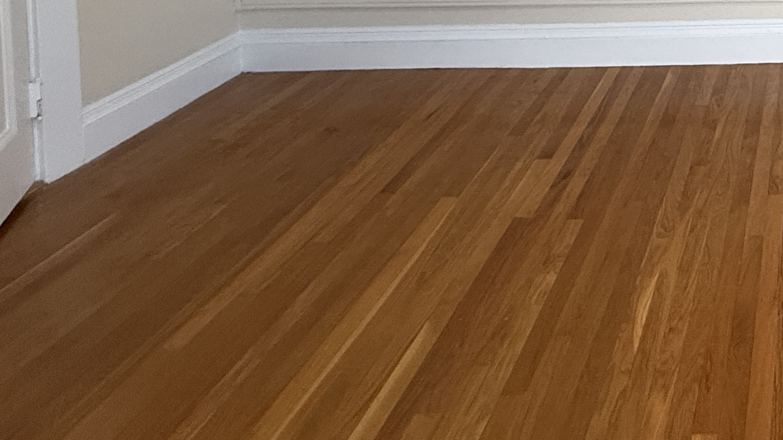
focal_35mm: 38
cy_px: -209
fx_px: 789
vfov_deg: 24.6
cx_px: 820
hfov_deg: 43.4
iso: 250
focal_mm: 2.22
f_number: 2.2
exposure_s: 1/120
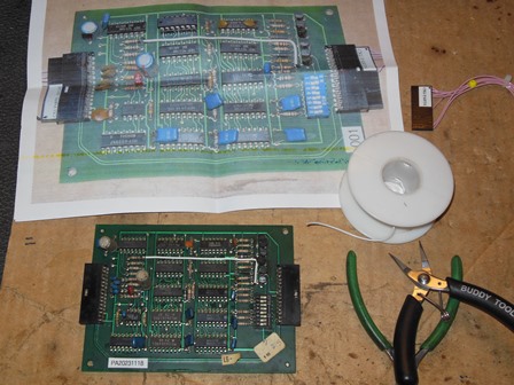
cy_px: 192
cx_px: 257
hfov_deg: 43.9
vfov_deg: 33.6
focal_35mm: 43
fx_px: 638
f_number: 3.8
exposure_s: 1/30
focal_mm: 7.7
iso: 125
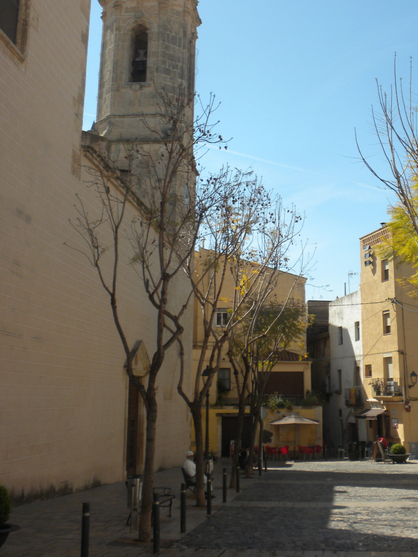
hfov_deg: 29.5
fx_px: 789
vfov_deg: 38.5
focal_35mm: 49
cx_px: 268
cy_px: 191
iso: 64
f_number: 10
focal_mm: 6.6
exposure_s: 1/101
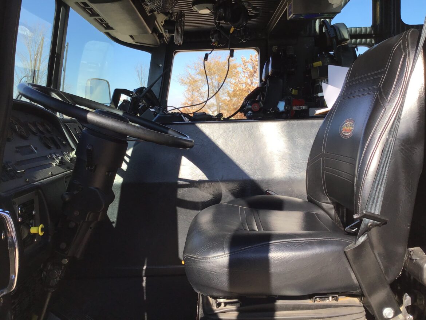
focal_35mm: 31
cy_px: 160
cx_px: 213
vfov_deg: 45.5
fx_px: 382
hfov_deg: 58.3
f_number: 2.4
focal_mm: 3.3
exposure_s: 1/562
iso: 25
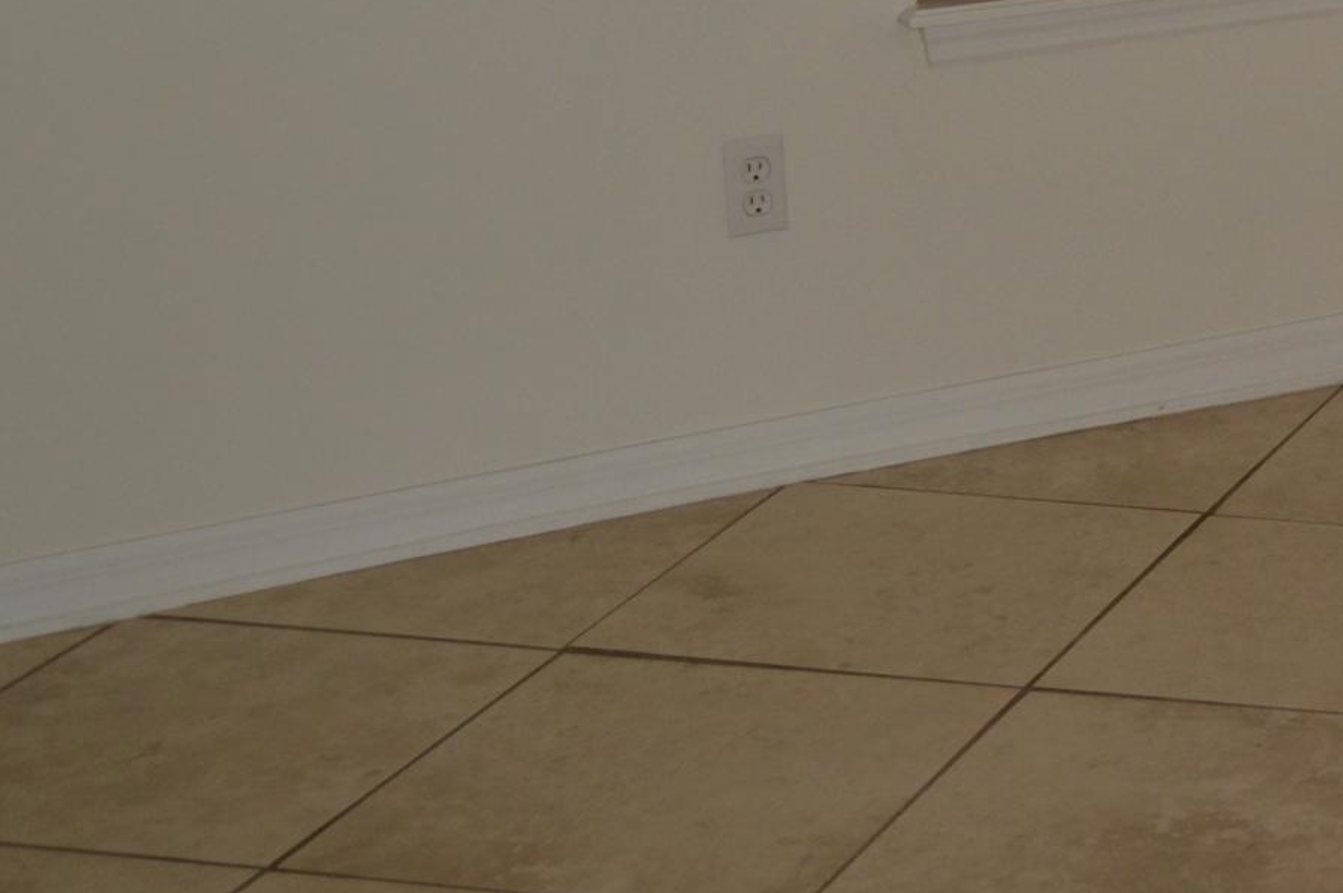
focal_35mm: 91
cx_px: 2021
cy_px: -220
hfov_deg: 19.5
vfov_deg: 14.5
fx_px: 3392
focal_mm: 18
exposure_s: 1/125
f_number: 4
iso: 320
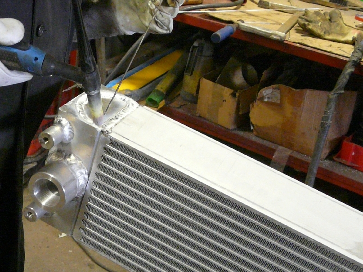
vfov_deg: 24.0
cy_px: 148
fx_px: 640
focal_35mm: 61
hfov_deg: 31.4
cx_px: 112
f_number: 2.8
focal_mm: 5.2
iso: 400
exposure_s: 1/13
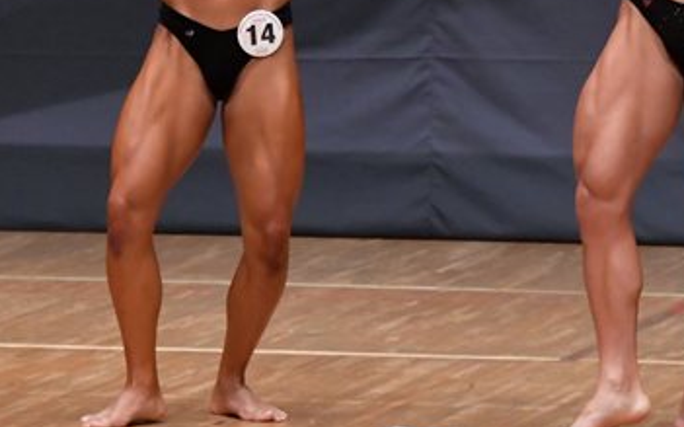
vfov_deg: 2.3
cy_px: 68
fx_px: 10695
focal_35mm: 574
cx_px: 268
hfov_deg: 3.7
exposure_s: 1/400
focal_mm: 170
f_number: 5.6
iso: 6400
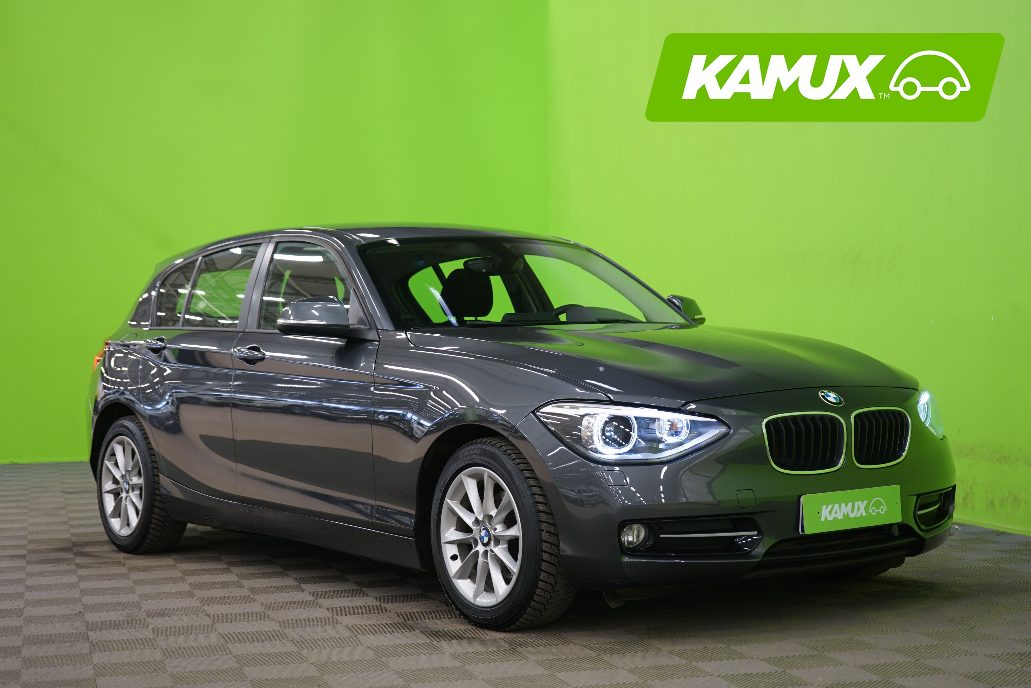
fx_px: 1661
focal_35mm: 58
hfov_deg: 34.5
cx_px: 516
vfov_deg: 23.4
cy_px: 344
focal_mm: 58
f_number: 5
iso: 400
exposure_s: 1/6
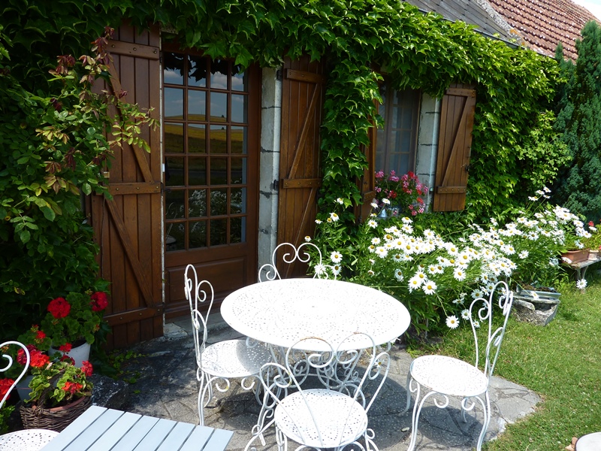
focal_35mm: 25
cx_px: 300
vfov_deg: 54.9
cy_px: 226
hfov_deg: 69.4
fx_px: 434
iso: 80
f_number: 4
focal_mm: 4.1
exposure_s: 1/160
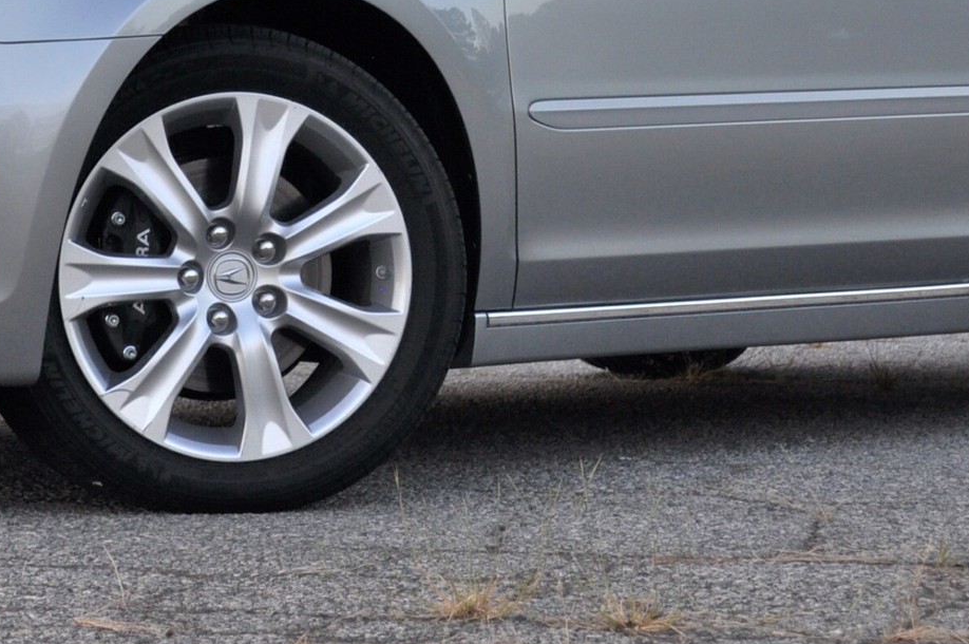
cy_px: -58
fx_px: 3952
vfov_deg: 9.2
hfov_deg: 14.0
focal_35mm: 147
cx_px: 345
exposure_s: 1/125
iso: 220
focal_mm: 36
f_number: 5.6
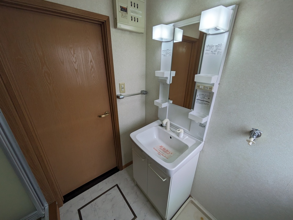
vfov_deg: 85.7
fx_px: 119
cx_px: 146
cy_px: 110
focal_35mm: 14
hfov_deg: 102.0
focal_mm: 1.83
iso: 50
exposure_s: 1/206
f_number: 2.2
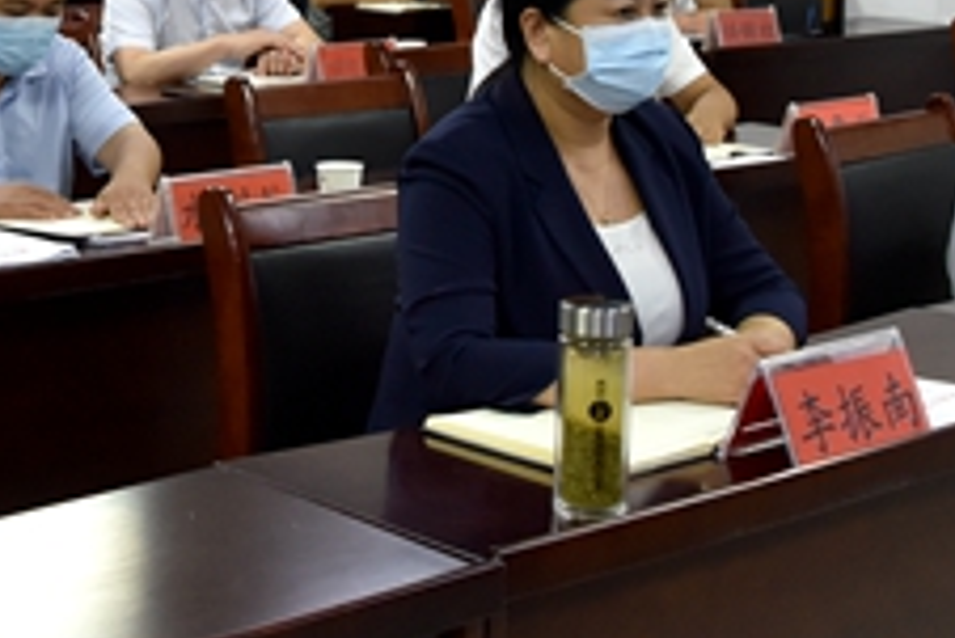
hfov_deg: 22.7
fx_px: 2336
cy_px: 21
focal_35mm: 88
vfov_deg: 15.3
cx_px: 135
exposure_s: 1/60
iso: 2000
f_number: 6.3
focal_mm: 28
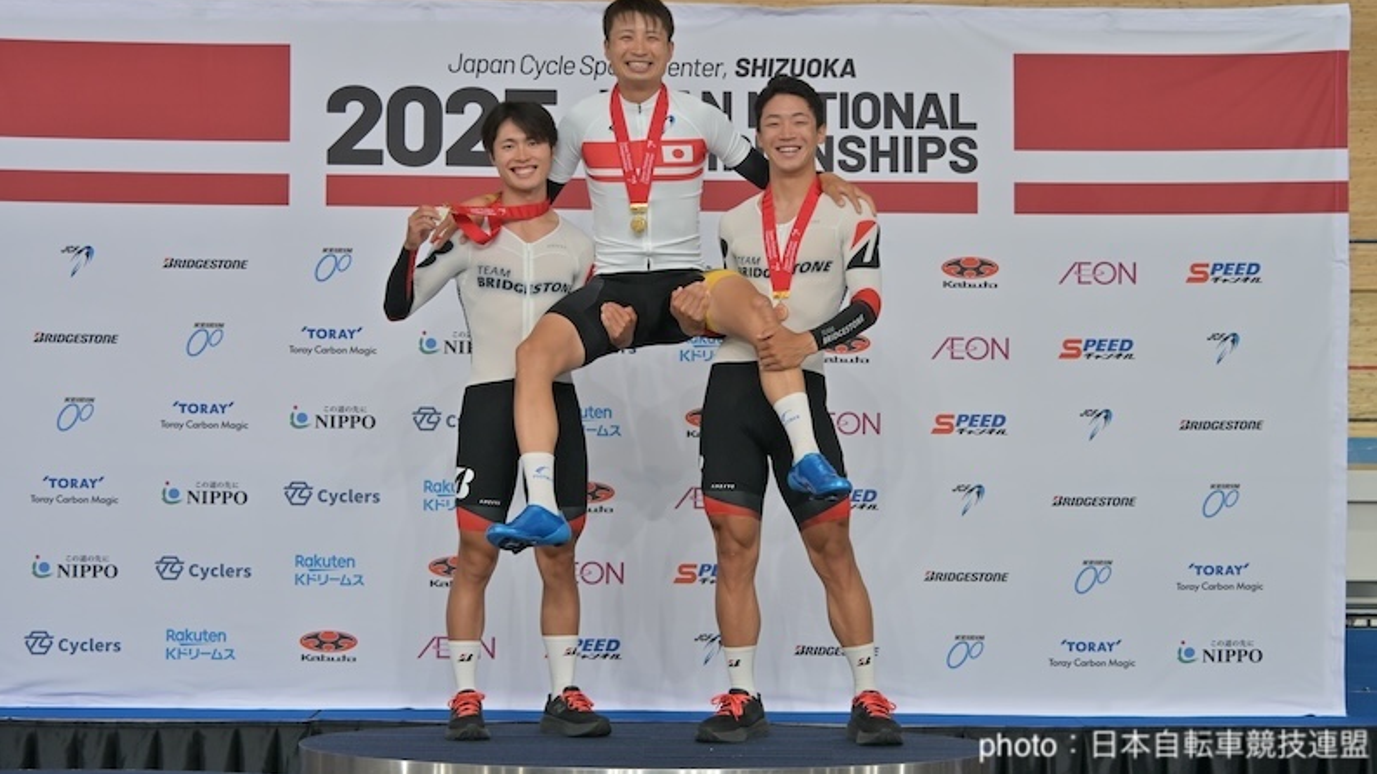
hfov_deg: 28.6
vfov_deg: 16.3
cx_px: 693
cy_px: 317
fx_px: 2702
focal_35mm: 74
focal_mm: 70
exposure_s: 1/160
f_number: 7.1
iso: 640
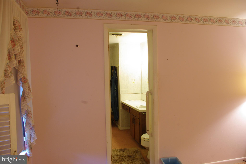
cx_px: 123
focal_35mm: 30
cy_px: 82
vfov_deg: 43.7
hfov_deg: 61.9
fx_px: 205
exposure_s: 1
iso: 200
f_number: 6.7
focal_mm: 20
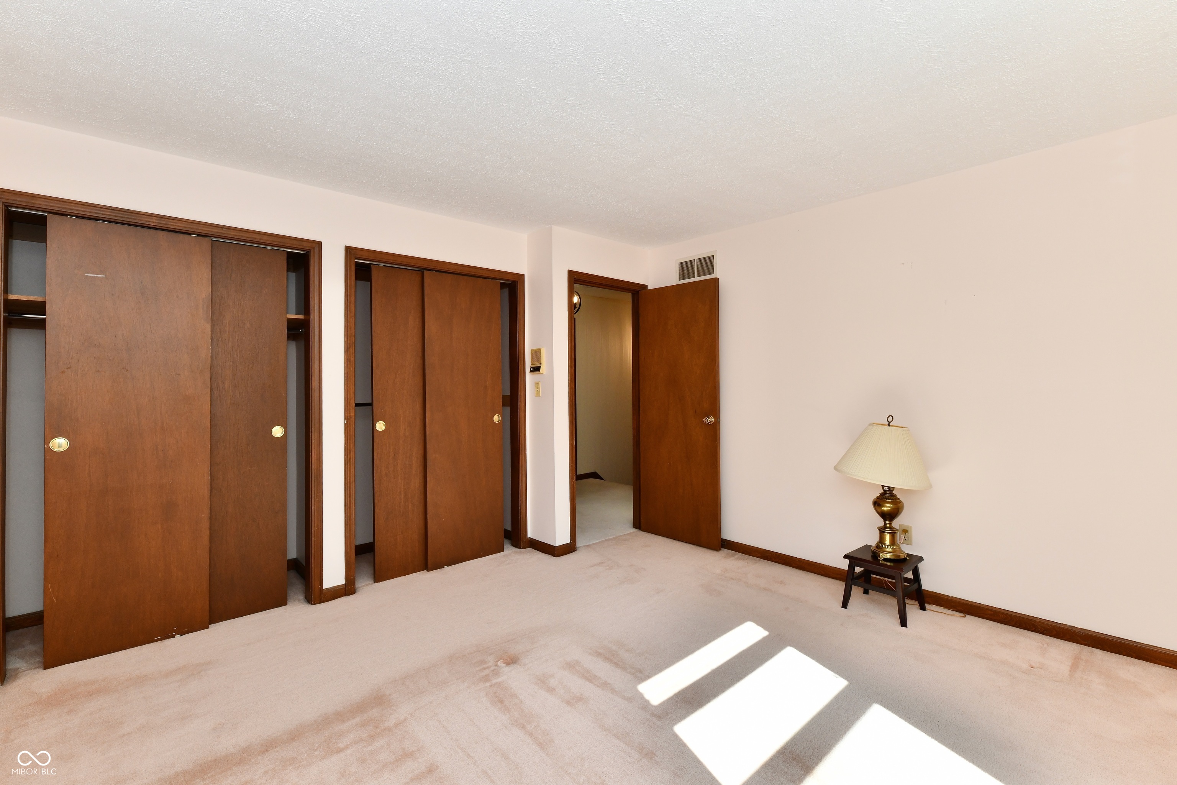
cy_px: 392
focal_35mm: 16
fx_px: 523
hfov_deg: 96.7
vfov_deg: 73.7
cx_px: 588
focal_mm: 16
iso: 640
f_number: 8
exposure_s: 1/250
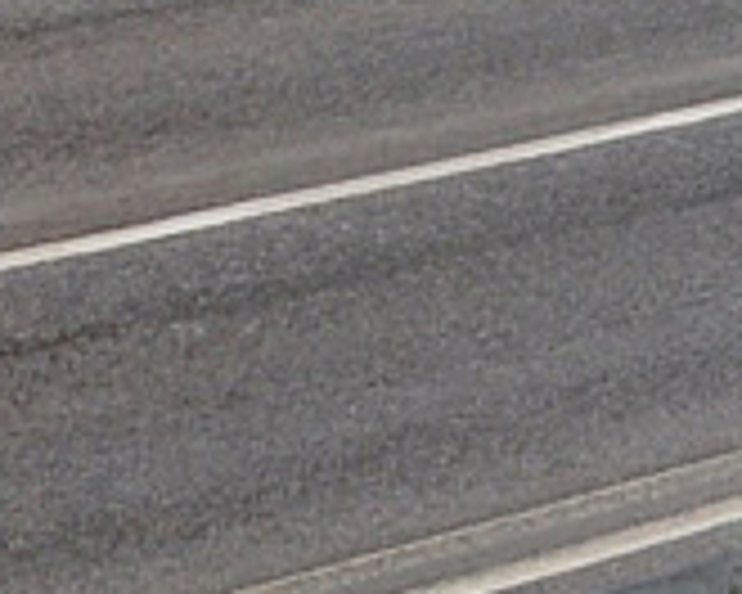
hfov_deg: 7.5
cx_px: 1178
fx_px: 5512
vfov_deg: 5.6
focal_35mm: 251
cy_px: -1382
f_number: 5
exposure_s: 1/200
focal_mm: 21
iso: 400
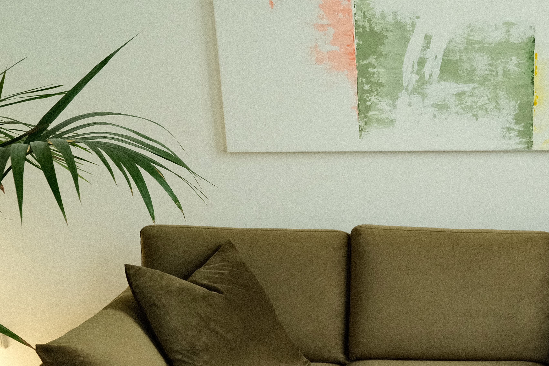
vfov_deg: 23.2
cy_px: 330
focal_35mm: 57
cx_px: 460
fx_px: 869
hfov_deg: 33.7
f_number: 3.2
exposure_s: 1/120
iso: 1600
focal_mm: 20.5
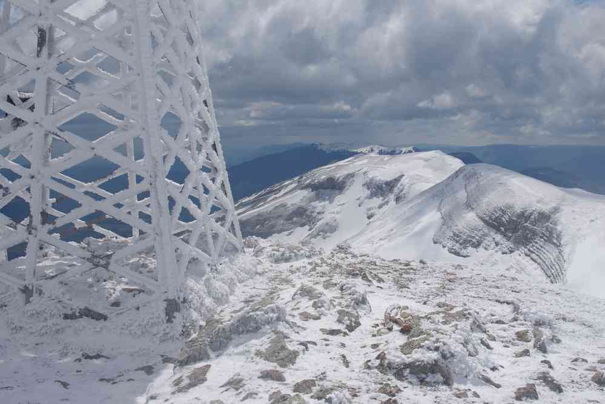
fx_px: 655
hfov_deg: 49.6
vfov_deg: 34.2
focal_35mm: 39
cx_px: 302
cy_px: 202
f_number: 11
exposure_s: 1/125
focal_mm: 26
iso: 100
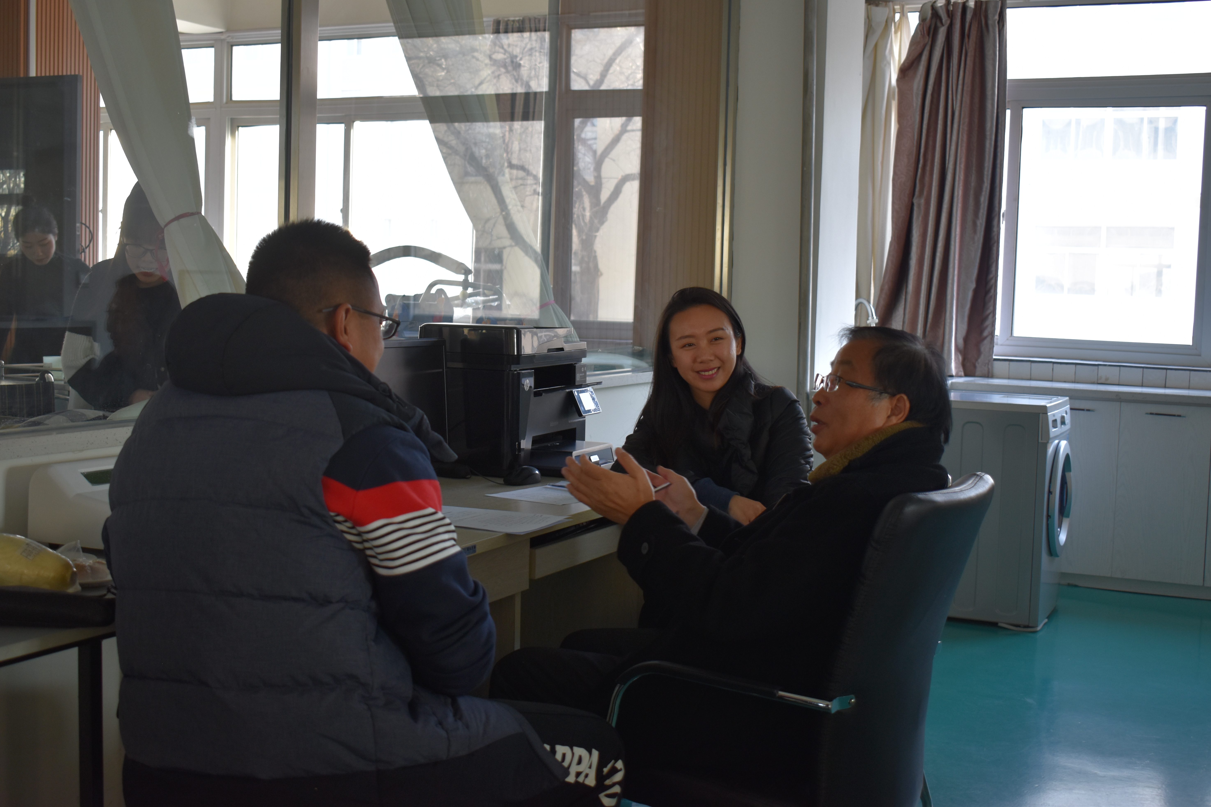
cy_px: 395
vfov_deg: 29.2
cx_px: 595
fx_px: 1547
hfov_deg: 42.7
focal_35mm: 46
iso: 400
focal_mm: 30
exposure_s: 1/80
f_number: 4.2
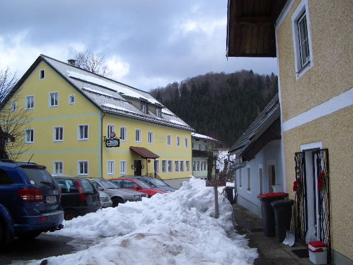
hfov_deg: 52.6
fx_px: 357
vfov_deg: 40.7
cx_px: 176
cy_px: 132
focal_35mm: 35
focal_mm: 5.8
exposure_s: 1/200
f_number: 4.3
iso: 50
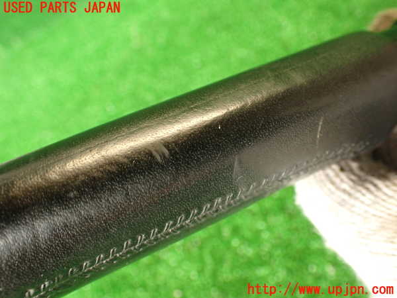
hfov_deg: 56.8
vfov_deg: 44.2
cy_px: 149
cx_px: 198
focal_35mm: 32
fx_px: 367
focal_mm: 5.79
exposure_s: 1/30
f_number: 2.4
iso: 320
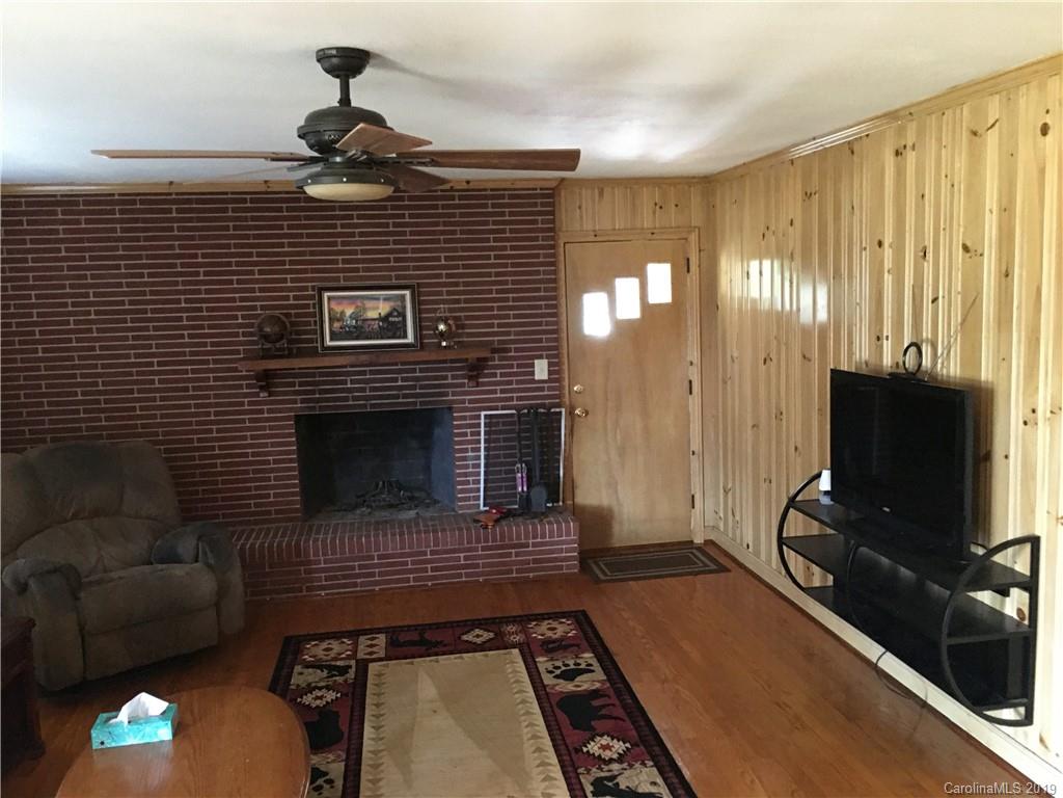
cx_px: 532
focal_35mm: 29
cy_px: 399
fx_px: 891
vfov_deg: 48.2
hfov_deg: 61.7
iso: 80
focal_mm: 4.15
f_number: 2.2
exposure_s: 1/4
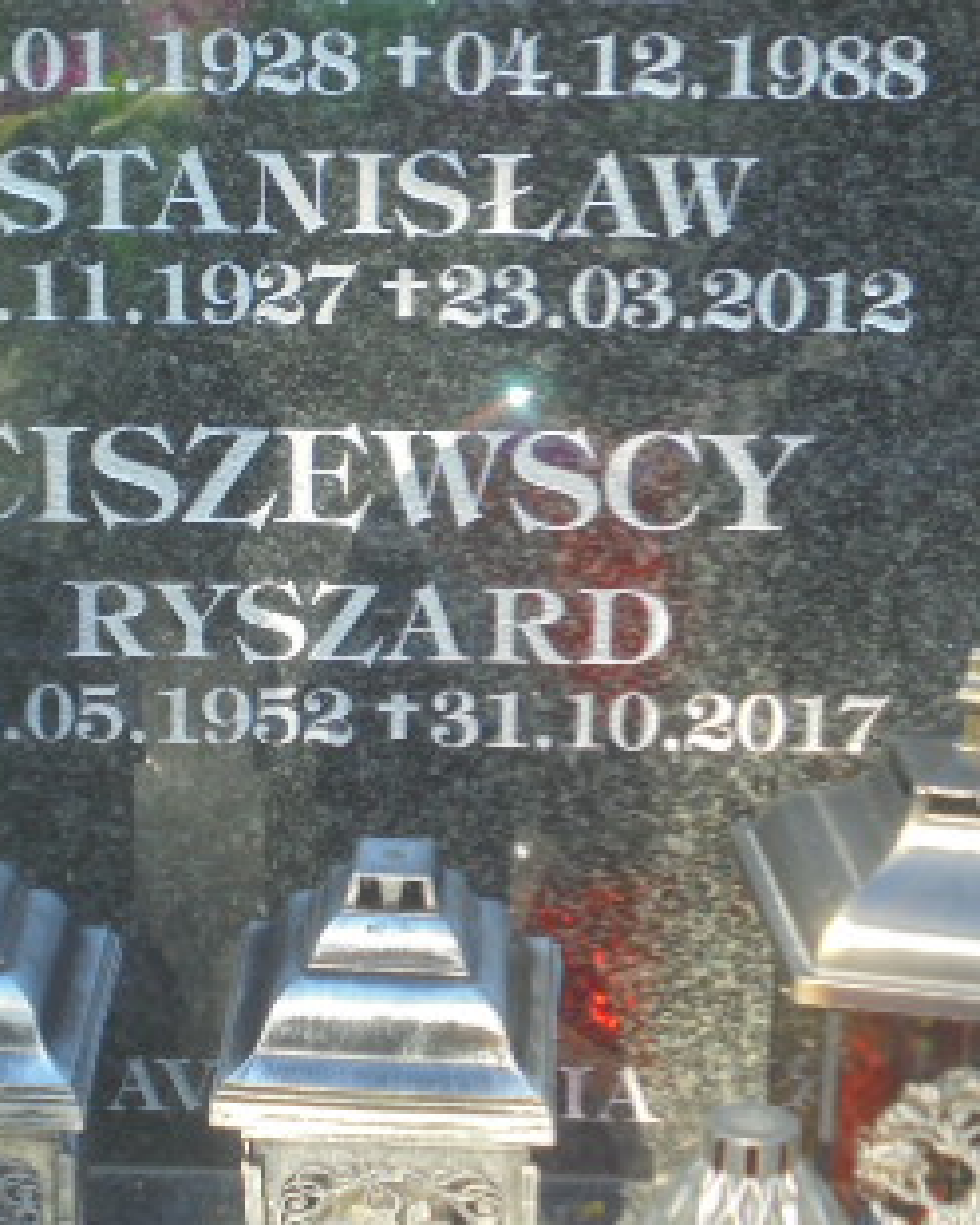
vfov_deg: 16.9
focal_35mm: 113
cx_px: 225
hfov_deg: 13.6
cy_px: 285
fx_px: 4097
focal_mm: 10.1
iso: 100
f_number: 5.2
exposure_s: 1/50
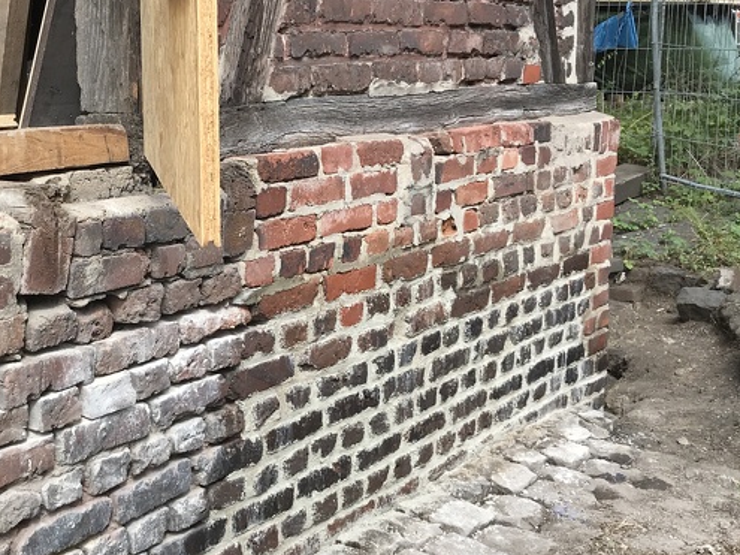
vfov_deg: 25.6
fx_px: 1218
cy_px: 320
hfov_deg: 33.4
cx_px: 238
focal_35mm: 57
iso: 20
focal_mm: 3.99
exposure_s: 1/595
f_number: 1.8
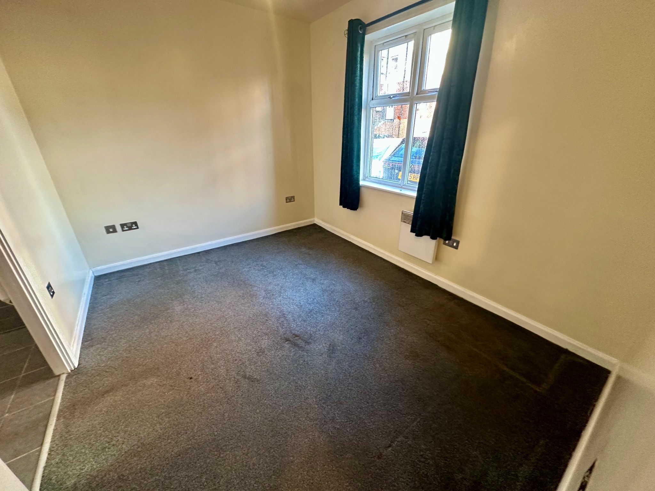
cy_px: 246
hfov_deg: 102.1
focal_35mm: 14
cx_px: 328
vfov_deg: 85.7
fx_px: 265
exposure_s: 1/50
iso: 250
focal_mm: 2.22
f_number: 2.2
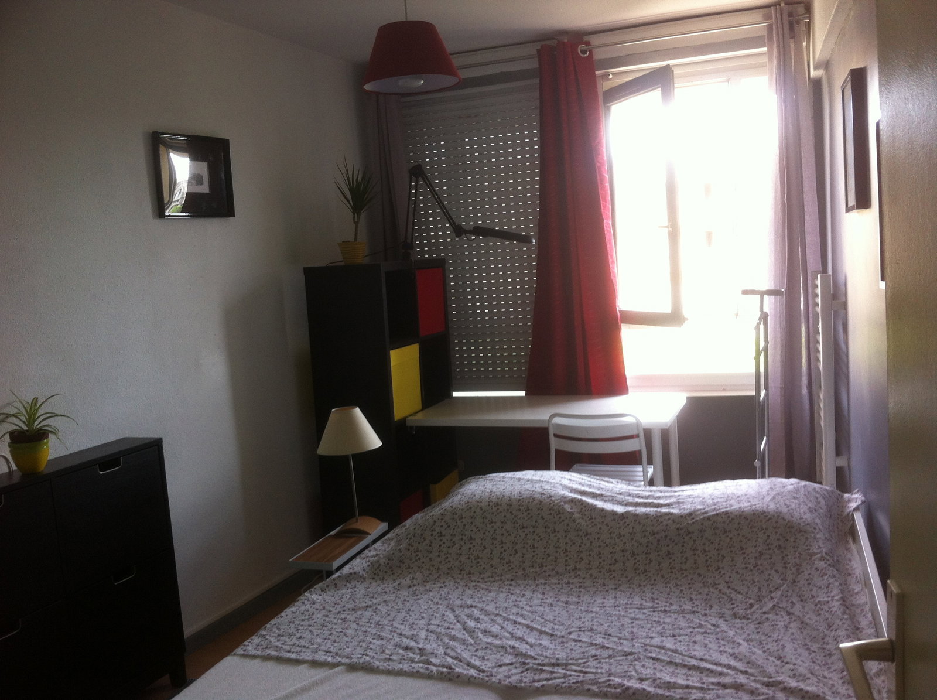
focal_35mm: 35
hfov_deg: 52.7
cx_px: 468
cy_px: 350
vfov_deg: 40.6
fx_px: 946
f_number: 2.8
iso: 80
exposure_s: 1/30
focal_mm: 3.85
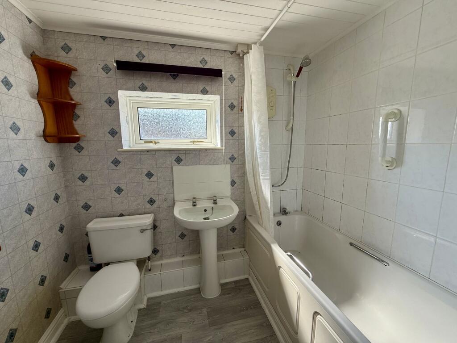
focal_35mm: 14
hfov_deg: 102.1
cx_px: 228
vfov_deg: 85.7
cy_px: 172
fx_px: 185
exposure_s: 1/228
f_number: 2.2
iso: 64
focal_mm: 2.22
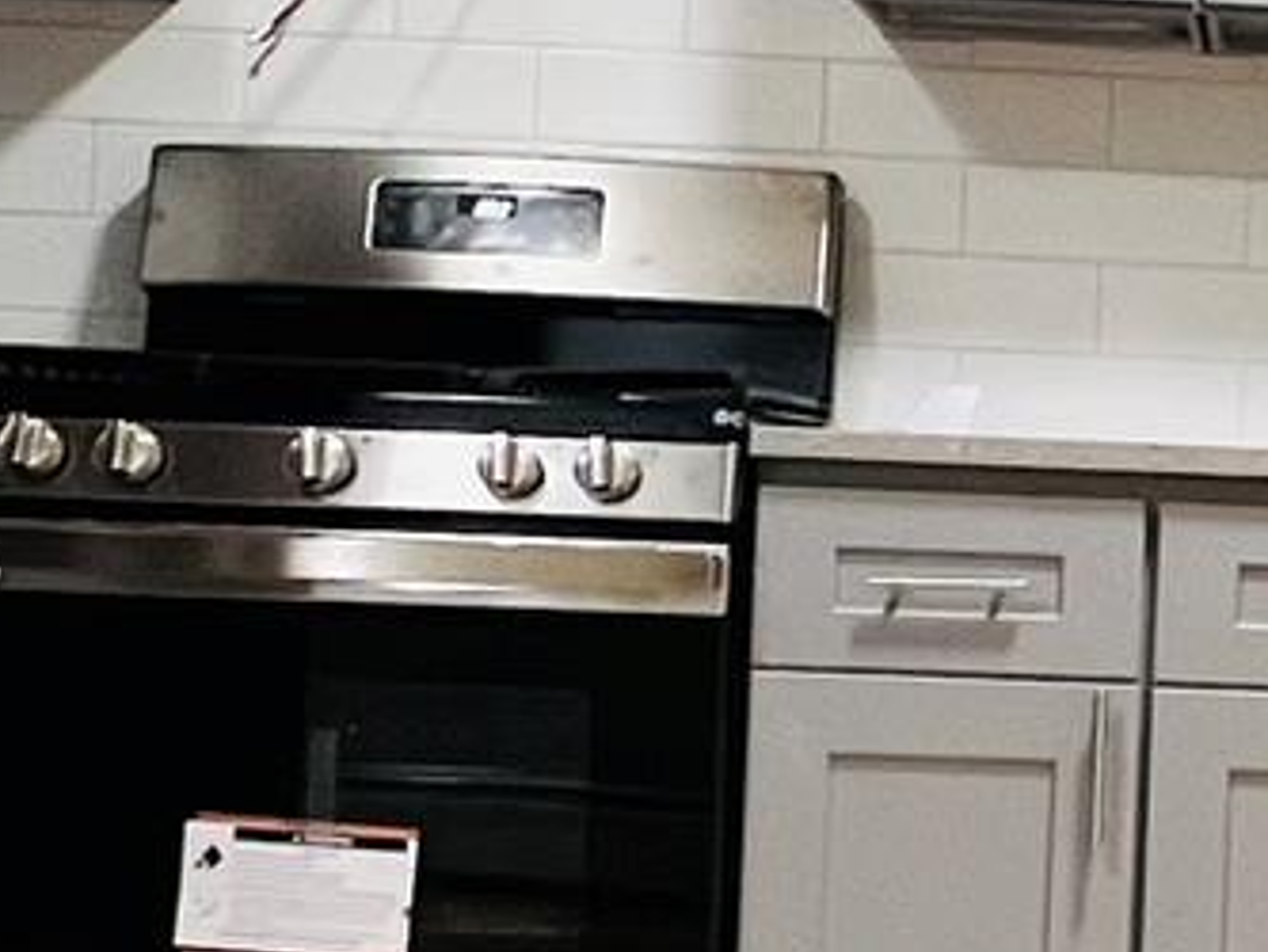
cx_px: 1462
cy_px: 506
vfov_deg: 18.4
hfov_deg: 22.7
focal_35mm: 80
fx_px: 2931
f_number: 1.8
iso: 320
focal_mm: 1.57
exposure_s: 1/60
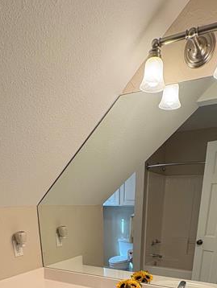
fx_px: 250
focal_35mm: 30
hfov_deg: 46.8
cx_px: 114
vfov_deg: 48.2
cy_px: 294
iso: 125
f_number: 2.2
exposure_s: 1/60
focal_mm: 2.22
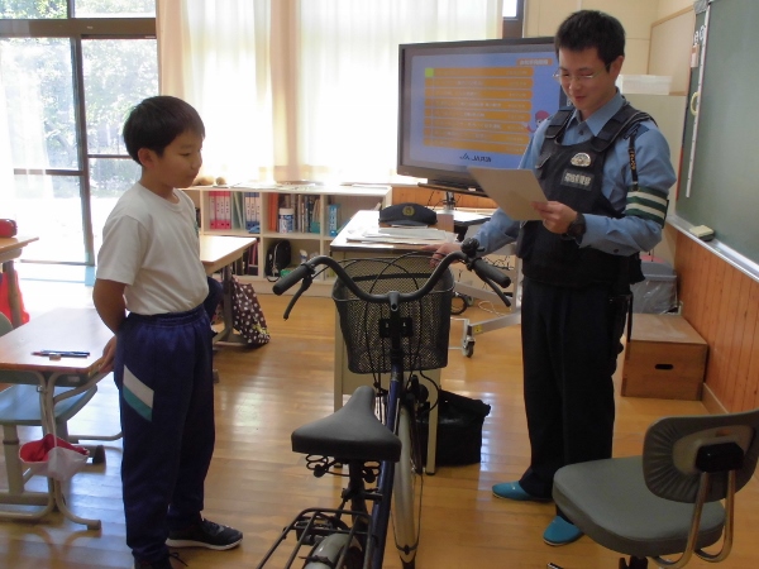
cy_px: 284
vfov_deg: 41.8
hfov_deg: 54.0
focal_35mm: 34
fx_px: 745
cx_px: 380
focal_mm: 6.1
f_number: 4
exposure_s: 1/60
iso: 200
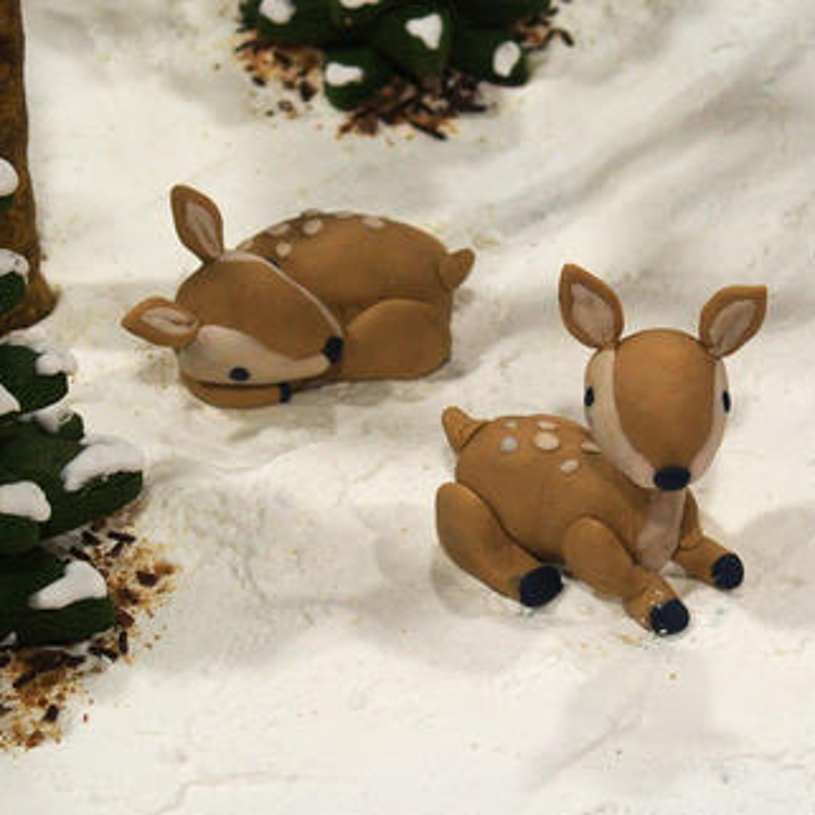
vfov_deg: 12.6
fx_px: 3703
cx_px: 462
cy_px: 409
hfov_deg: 12.6
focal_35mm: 139
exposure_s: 1/100
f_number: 2.8
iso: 320
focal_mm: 24
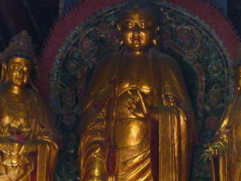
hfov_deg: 28.5
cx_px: 148
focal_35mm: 68
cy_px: 123
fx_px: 474
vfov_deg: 21.5
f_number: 3.6
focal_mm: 6.5
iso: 800
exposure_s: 1/50
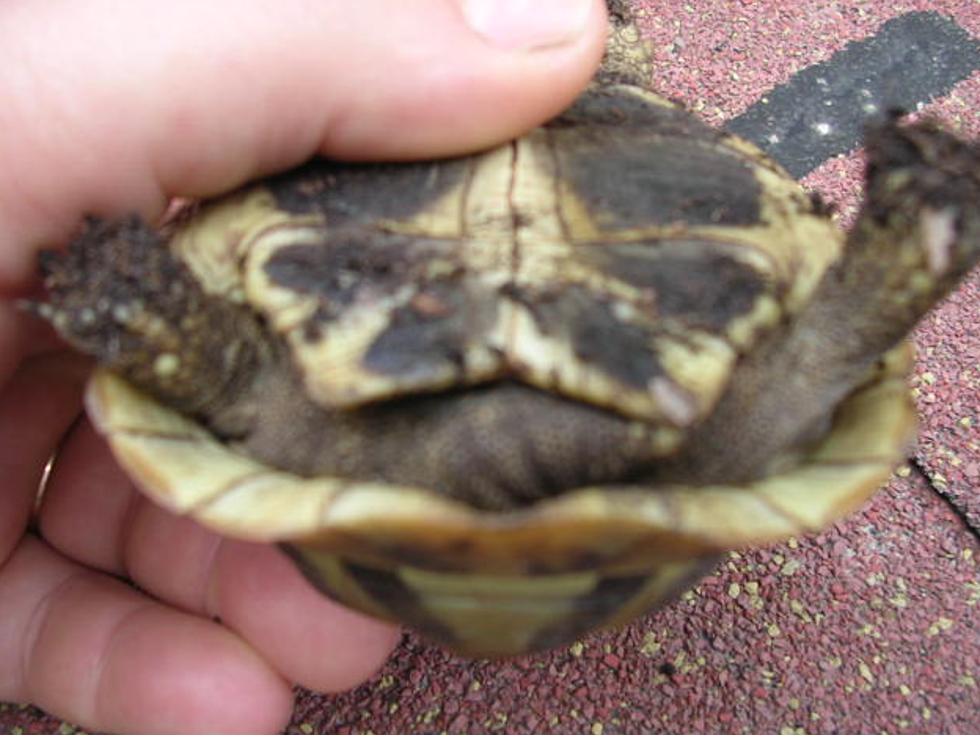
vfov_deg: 36.8
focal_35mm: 39
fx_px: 1104
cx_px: 487
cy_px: 360
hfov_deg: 47.9
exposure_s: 1/117
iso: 100
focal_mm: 5.8
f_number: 2.8
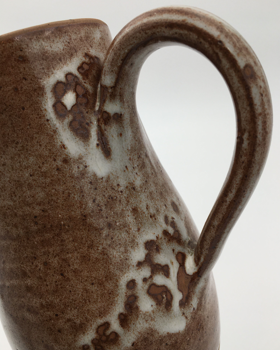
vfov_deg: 57.1
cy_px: 188
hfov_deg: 47.1
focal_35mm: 31
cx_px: 142
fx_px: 321
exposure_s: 1/368
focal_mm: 4.15
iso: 25
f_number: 2.2
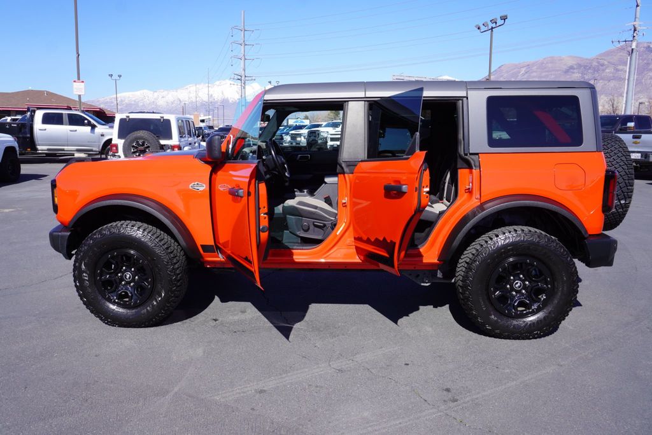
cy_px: 218
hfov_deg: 64.5
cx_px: 326
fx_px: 516
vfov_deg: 45.7
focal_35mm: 28
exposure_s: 1/125
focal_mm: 19
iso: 100
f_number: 9
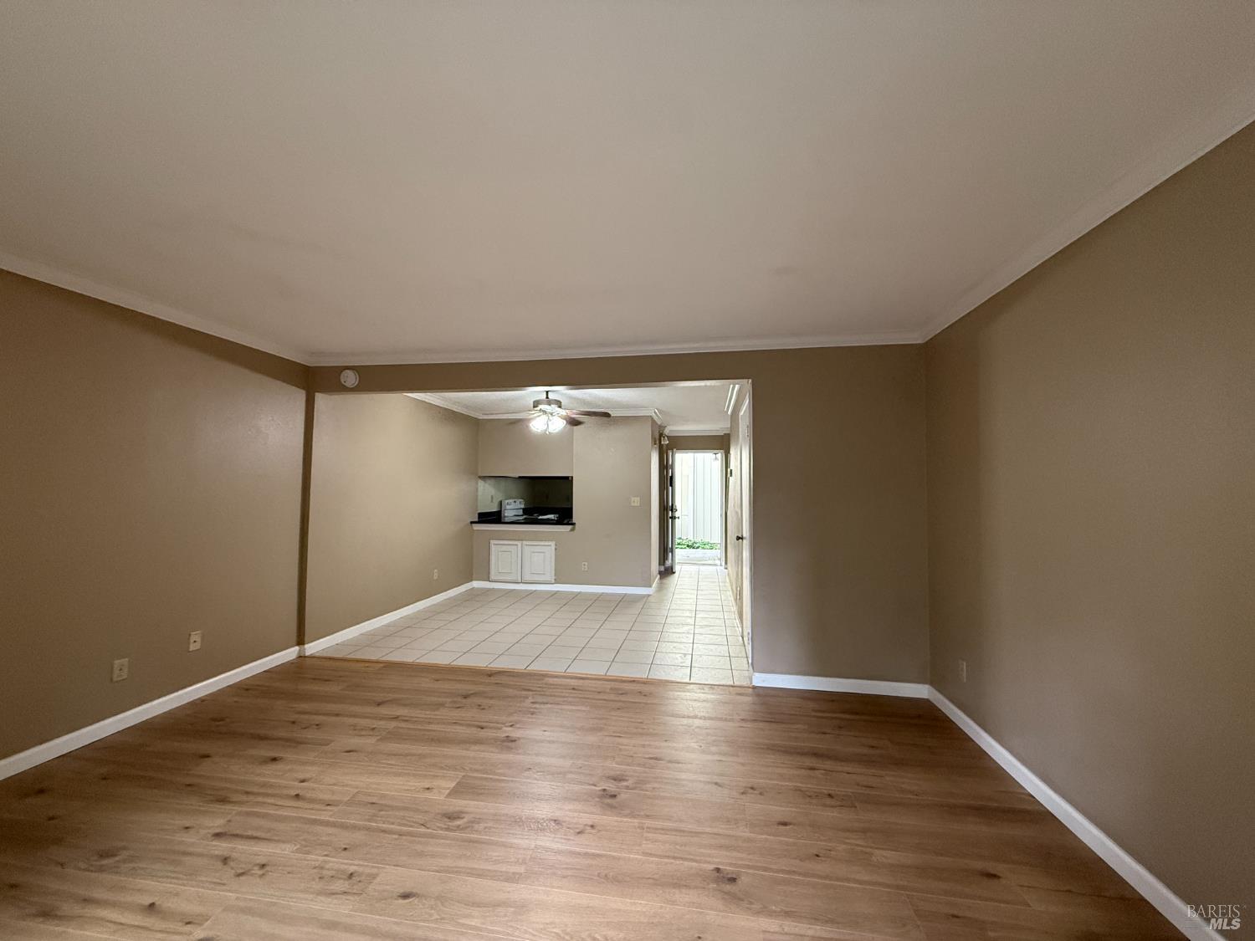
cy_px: 470
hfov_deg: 102.1
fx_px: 508
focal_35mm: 14
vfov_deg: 85.7
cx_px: 628
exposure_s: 1/120
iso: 400
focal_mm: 2.22
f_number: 2.2
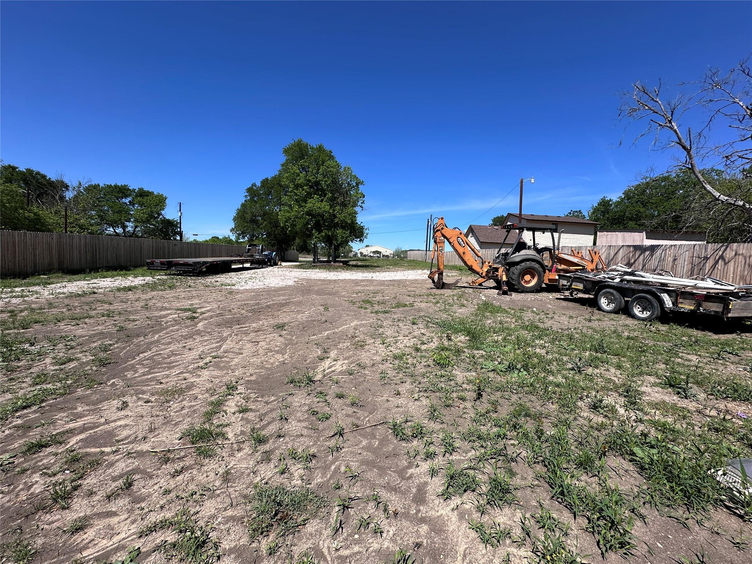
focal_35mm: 14
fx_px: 304
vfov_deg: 85.7
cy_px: 282
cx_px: 376
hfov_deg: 102.1
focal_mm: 2.22
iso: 50
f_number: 2.2
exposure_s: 1/2212
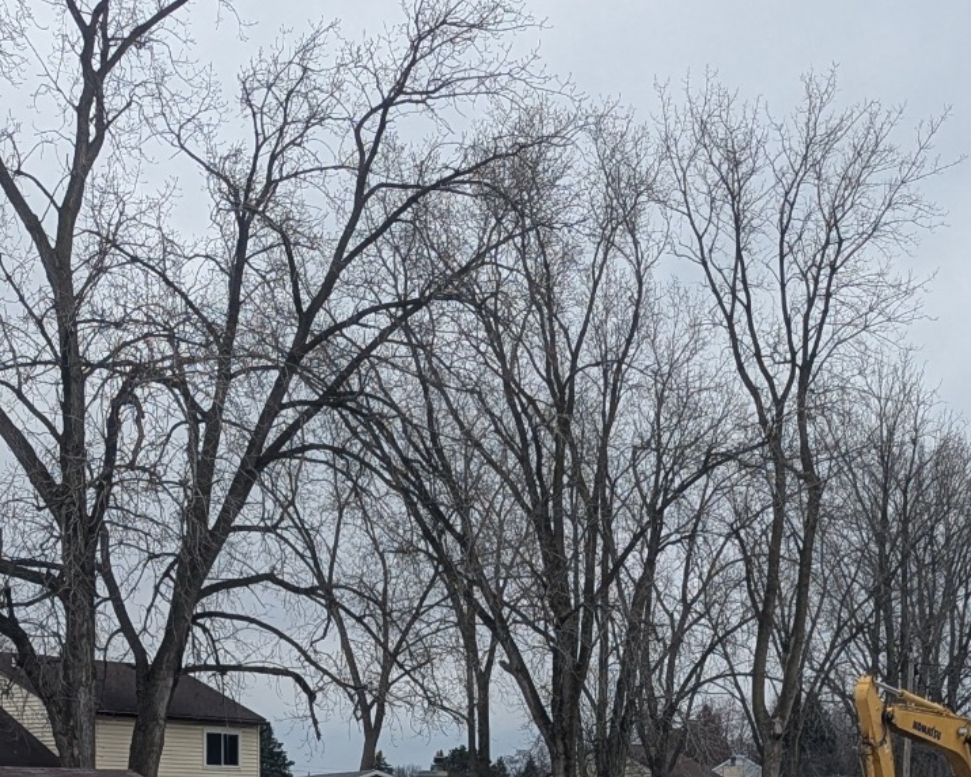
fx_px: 2414
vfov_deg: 17.3
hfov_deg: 22.7
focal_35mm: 84
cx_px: 607
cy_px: 988
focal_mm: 6.81
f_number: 1.85
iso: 45
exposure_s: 1/622
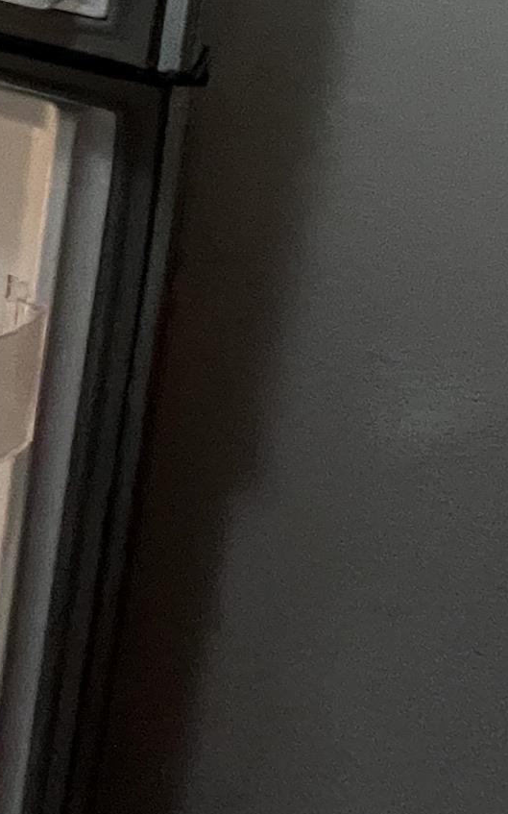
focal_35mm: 50
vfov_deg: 31.8
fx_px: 1108
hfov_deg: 14.9
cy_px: -217
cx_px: -719
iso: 500
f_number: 1.8
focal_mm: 1.57
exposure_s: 1/60
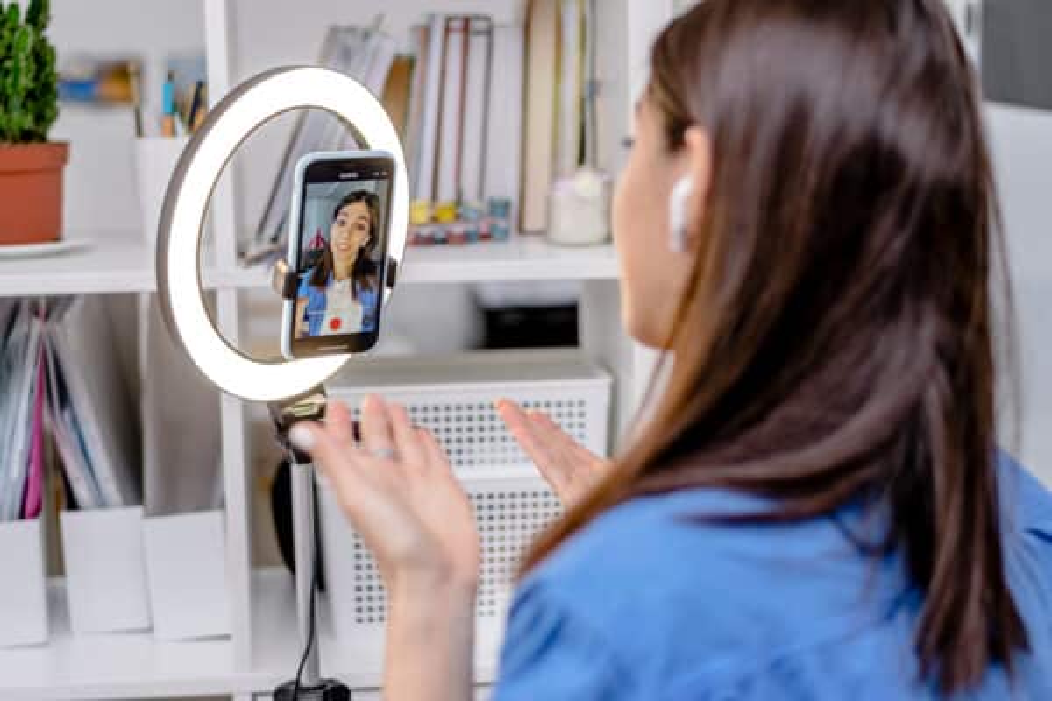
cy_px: 350
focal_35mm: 75
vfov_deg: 18.2
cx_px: 526
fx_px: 2191
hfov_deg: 27.0
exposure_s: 1/160
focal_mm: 50
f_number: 2
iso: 125
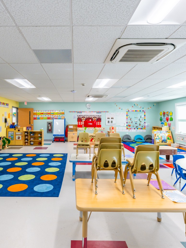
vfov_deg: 79.0
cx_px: 53
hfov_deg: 60.8
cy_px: 128
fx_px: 150
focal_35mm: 21
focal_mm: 14
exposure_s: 1/60
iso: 64
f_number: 8
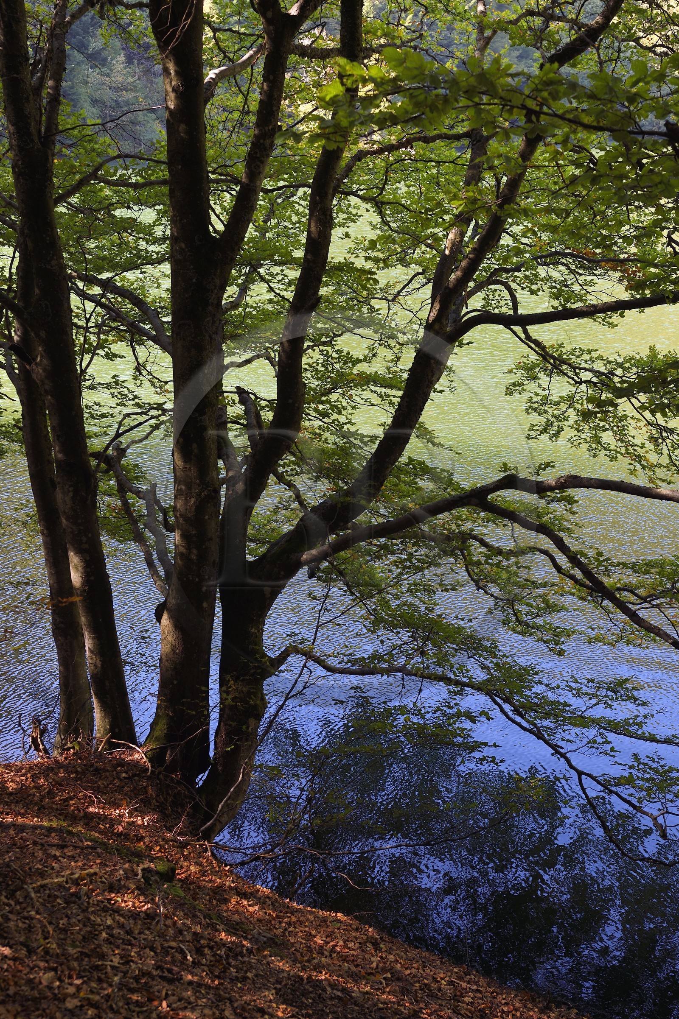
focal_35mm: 50
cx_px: 340
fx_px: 1416
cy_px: 510
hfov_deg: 27.0
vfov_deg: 39.6
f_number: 7.1
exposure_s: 1/80
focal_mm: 50
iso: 400
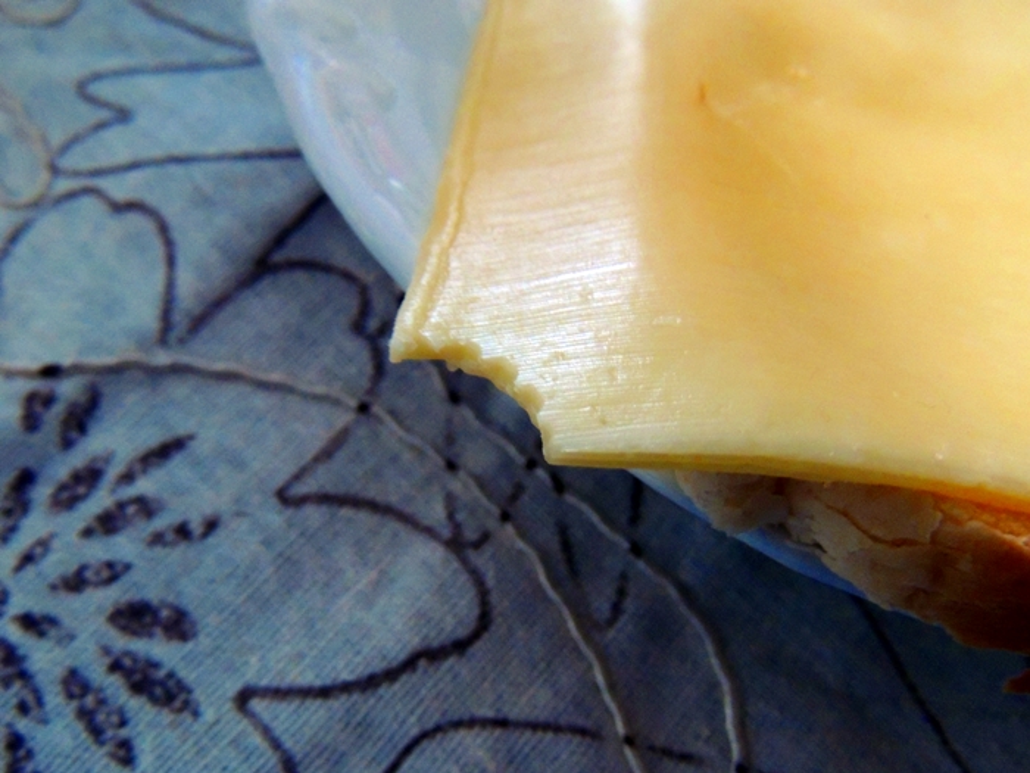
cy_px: 386
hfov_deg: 55.4
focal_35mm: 33
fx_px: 982
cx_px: 515
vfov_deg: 42.9
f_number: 3.2
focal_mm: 5.8
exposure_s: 1/5
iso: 800
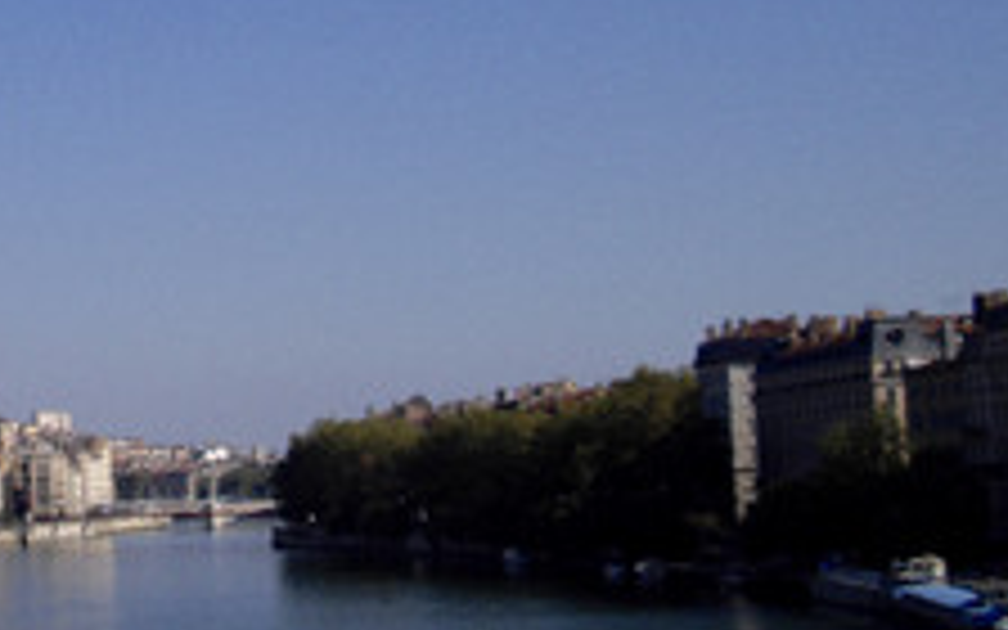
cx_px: 81
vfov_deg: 14.4
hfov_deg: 22.4
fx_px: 2472
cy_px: 110
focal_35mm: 90
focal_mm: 7.9
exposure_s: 1/250
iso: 64
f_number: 8
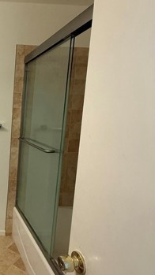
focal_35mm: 28
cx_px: -32
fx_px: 205
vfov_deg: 67.9
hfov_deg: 33.5
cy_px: 139
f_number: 2.2
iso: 320
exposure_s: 1/60
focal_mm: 2.22
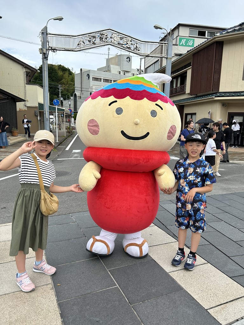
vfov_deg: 67.3
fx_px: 244
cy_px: 162
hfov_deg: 53.1
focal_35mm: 26
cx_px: 122
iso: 50
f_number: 1.5
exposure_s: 1/2571
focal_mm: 5.7
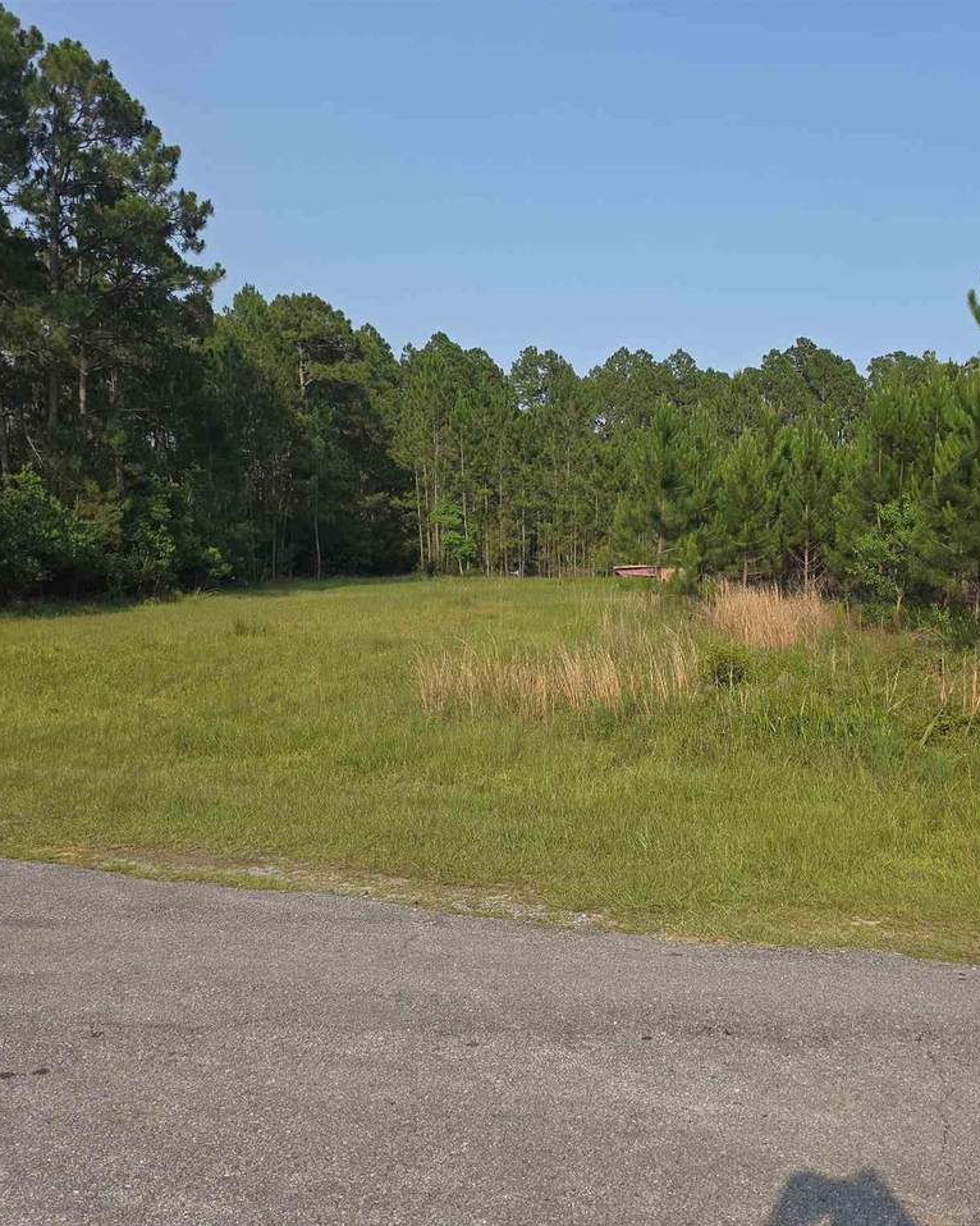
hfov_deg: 48.3
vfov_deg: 58.8
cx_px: 564
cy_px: 613
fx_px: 1088
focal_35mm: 30
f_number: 1.7
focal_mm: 6.3
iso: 12
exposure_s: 1/707
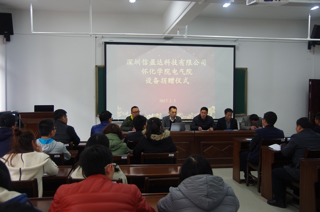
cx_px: 160
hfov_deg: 53.2
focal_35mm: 36
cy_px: 106
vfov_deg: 36.7
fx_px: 319
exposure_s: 1/50
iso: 800
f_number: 4
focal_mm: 24
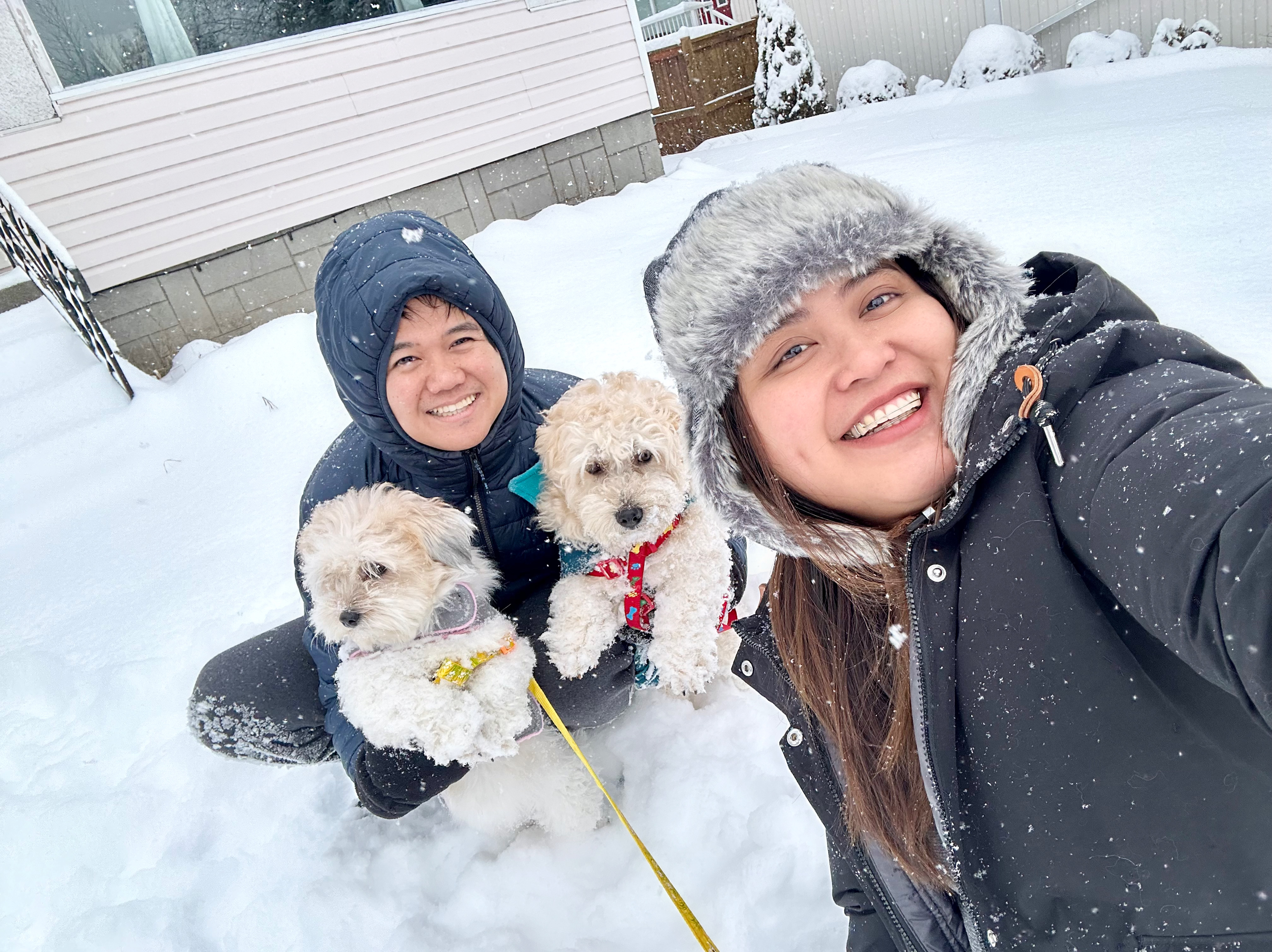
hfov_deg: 74.0
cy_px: 476
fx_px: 845
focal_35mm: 23
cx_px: 636
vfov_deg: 58.8
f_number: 1.9
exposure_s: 1/170
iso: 20
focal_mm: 2.69
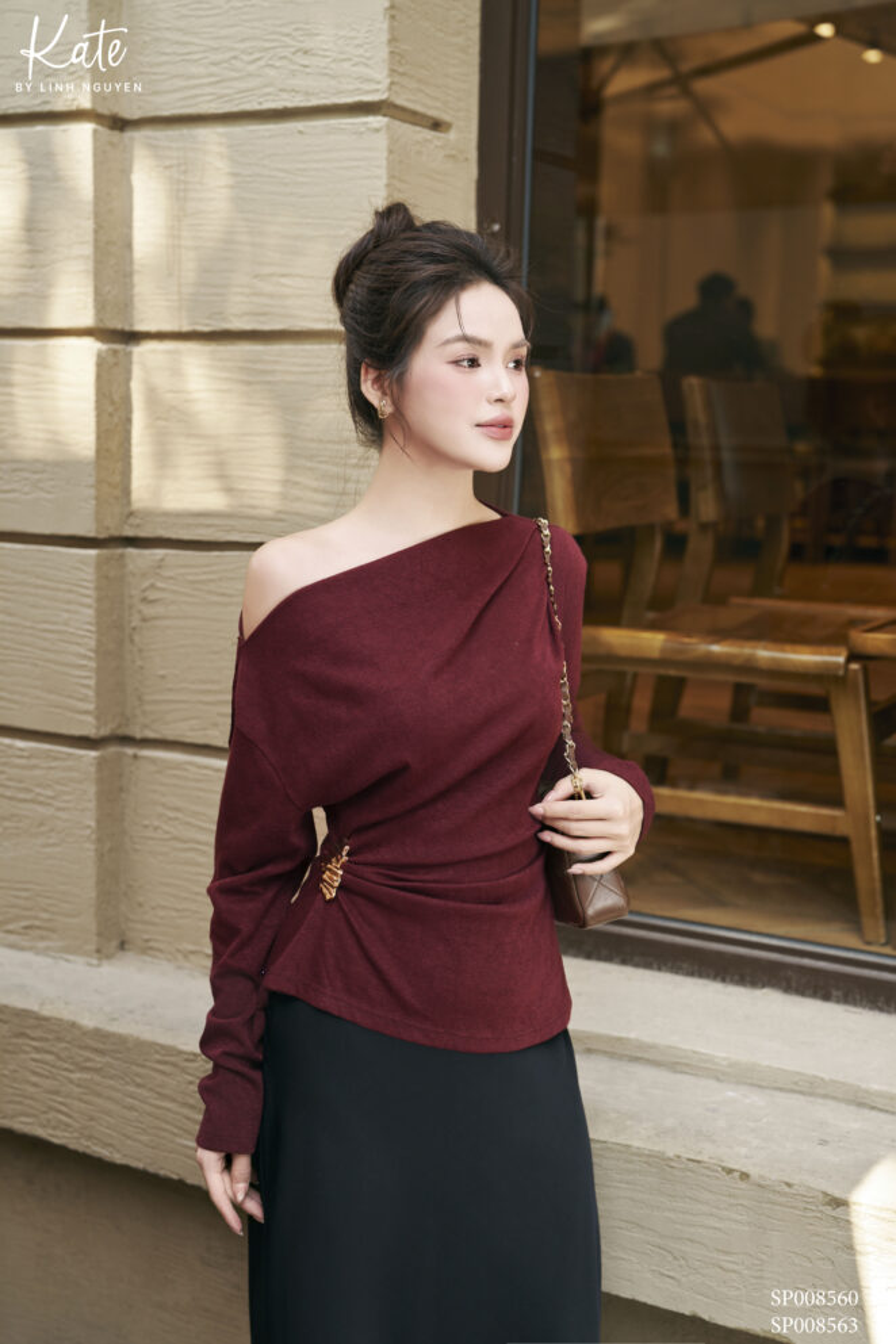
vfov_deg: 39.6
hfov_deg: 27.0
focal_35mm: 50
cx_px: 448
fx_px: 1867
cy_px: 672
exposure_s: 1/250
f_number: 3.5
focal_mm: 50
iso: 400
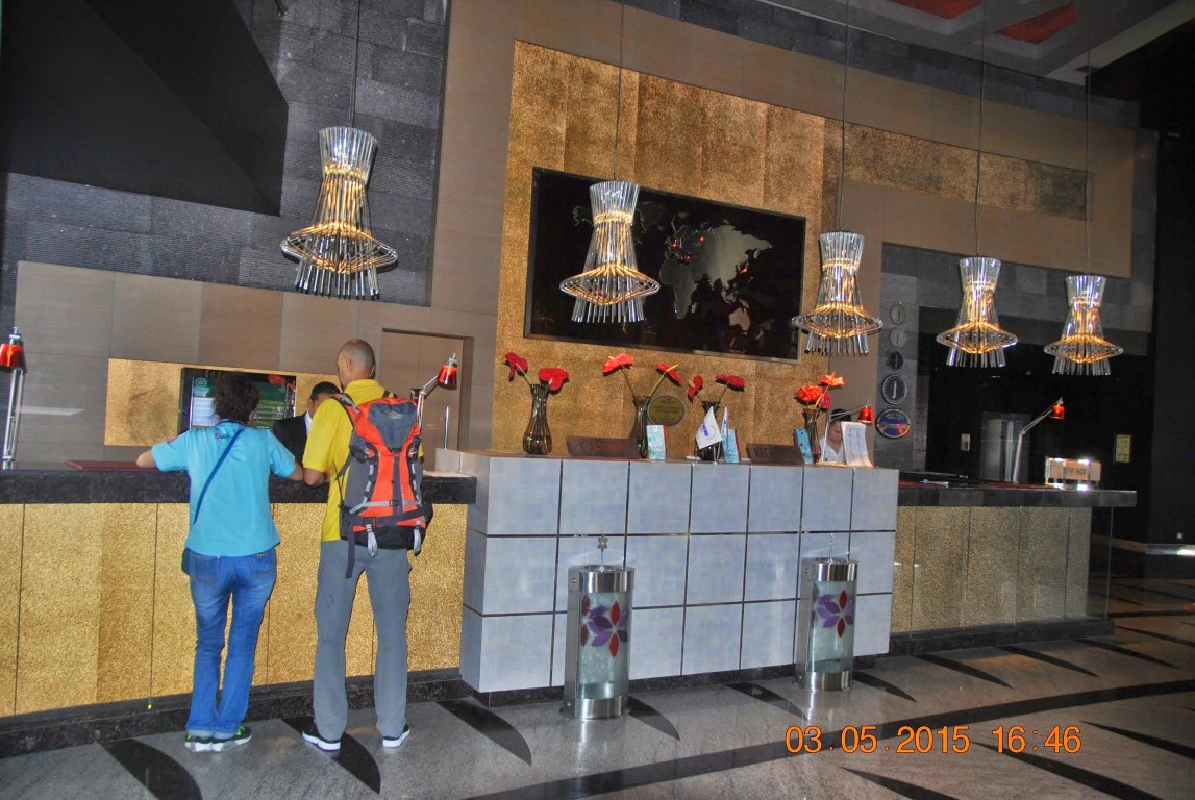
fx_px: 897
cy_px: 400
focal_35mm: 27
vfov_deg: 48.1
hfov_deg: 67.3
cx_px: 598
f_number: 3.5
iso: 200
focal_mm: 18
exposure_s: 1/60
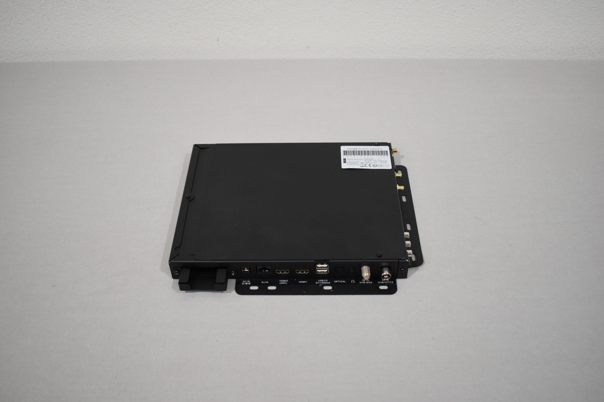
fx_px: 604
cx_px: 302
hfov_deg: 53.1
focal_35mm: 36
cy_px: 201
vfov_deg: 36.9
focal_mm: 24
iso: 800
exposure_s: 1/250
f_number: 4
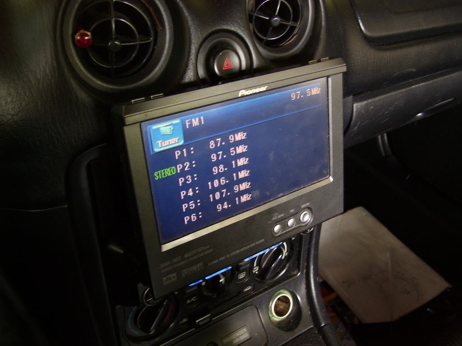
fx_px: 480
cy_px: 173
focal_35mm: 36
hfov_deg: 51.4
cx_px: 231
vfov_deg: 39.7
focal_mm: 6
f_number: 2.7
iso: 160
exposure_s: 1/8
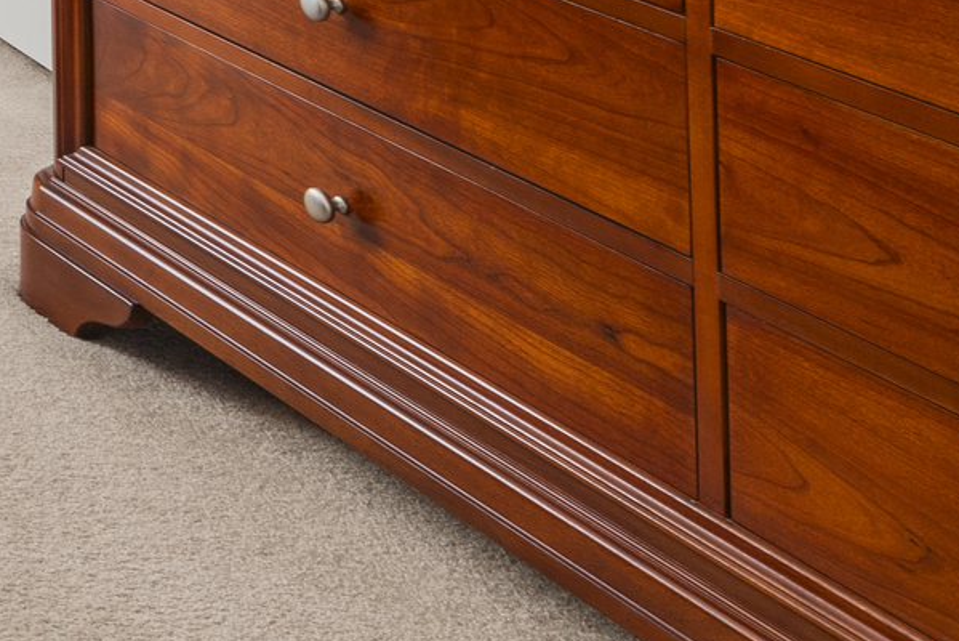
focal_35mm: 82
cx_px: -1399
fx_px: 2185
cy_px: -812
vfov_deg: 13.2
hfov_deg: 14.5
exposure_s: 1/4
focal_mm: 16
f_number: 9
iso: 250
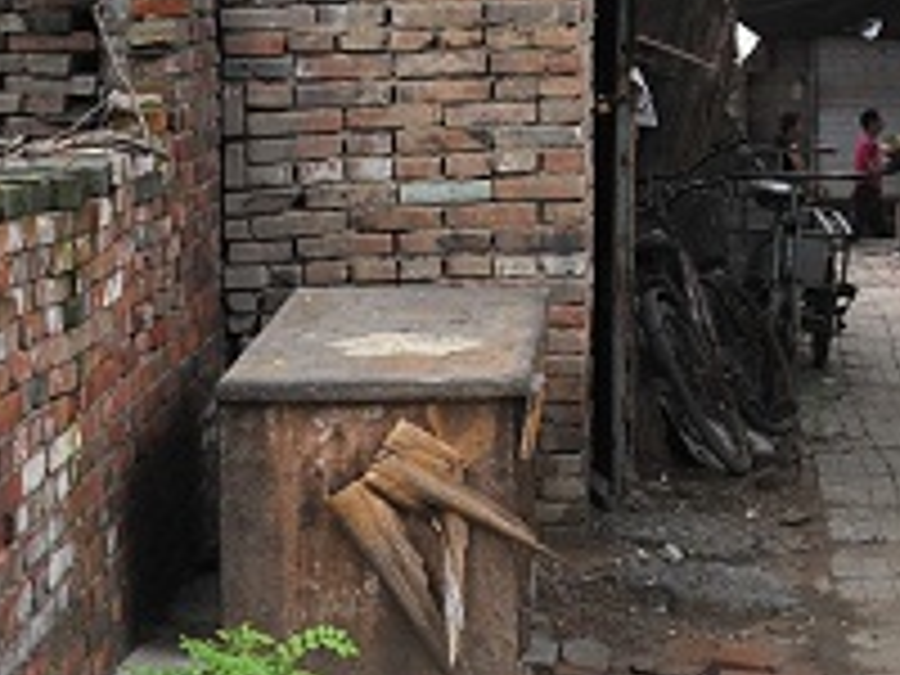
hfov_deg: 17.8
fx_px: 2600
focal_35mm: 100
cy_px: -9
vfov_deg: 14.5
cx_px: 1316
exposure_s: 1/100
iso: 400
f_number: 5
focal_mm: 28
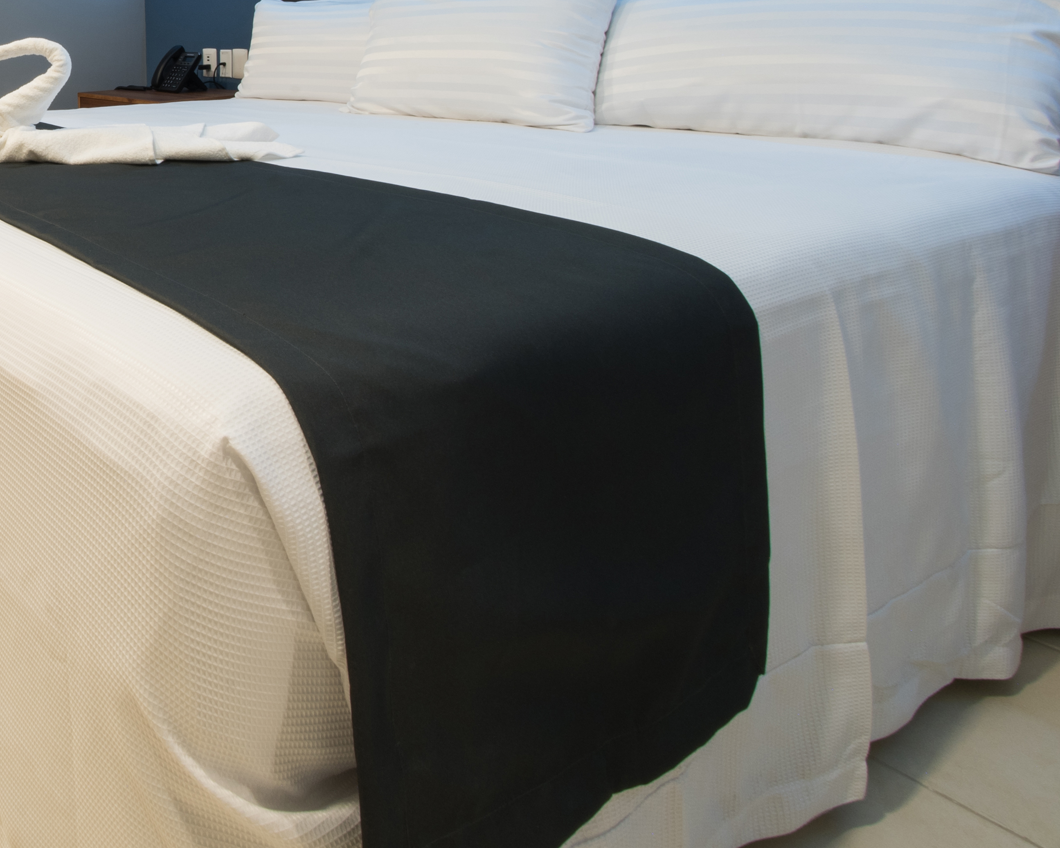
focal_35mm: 32
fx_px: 1004
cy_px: 80
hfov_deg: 45.3
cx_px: -40
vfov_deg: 42.0
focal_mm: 12
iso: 64
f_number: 22
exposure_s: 5
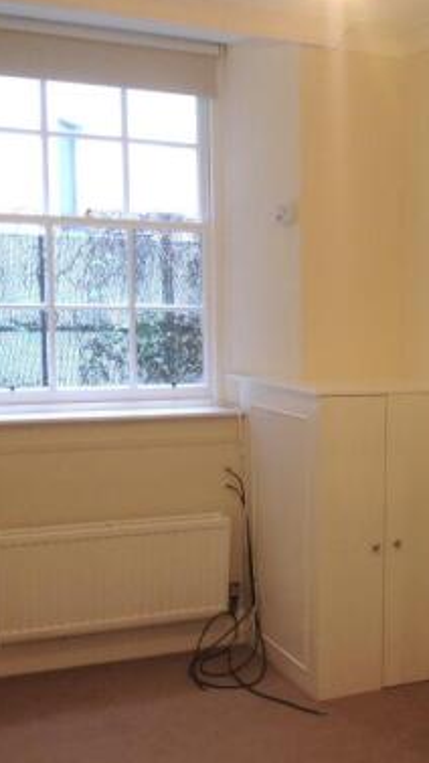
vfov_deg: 35.4
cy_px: 428
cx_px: 452
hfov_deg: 19.6
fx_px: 1193
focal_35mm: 59
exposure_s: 1/20
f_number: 2.4
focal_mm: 4.28
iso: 64
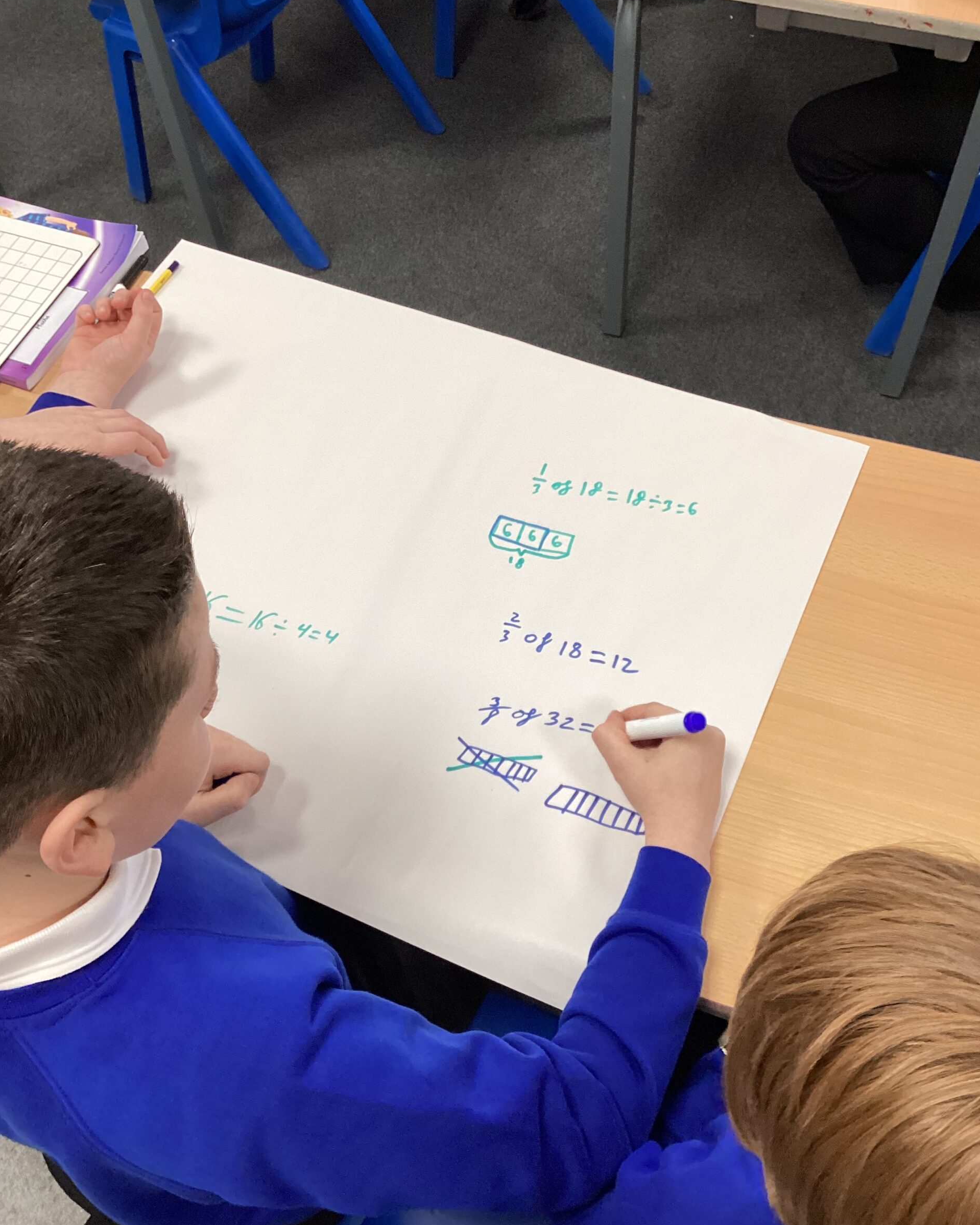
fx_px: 1196
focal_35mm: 33
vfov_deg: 54.2
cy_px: 635
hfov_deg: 44.5
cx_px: 499
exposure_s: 1/50
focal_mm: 3.3
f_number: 2.4
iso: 80
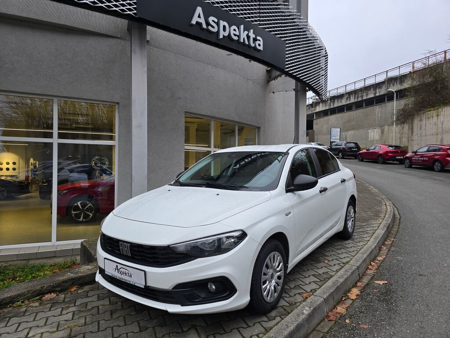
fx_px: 299
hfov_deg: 73.9
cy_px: 169
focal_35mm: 23
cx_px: 225
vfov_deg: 58.9
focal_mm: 6.3
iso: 40
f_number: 1.7
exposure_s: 1/100
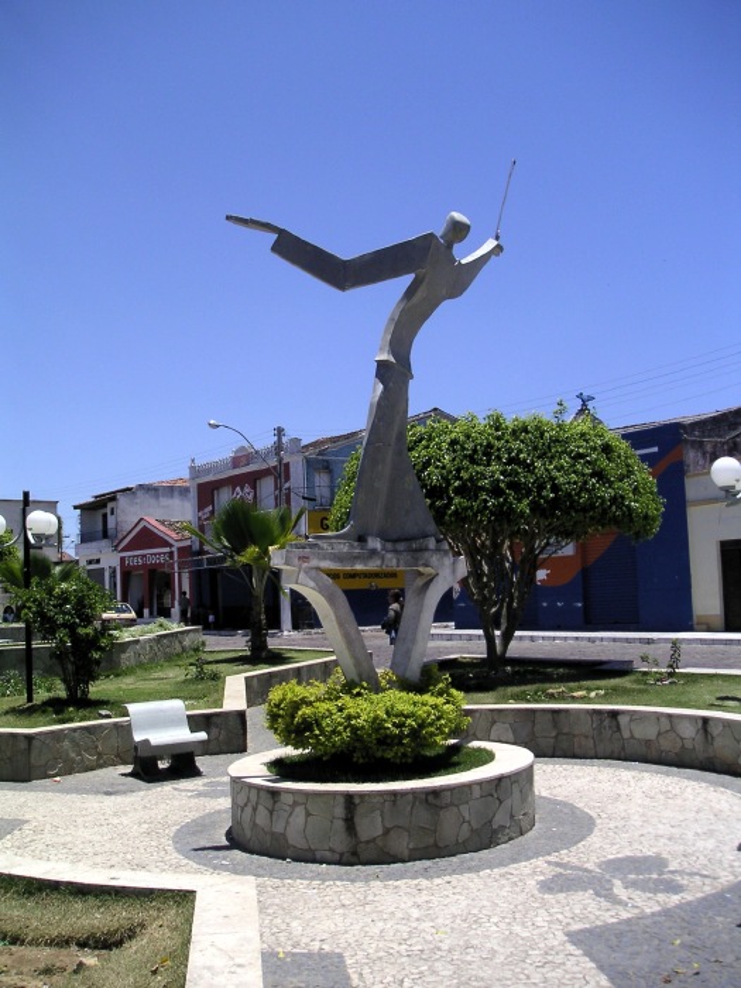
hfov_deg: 37.7
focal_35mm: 38
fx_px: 1085
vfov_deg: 49.0
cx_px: 370
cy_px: 494
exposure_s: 1/180
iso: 50
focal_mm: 6
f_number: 6.7
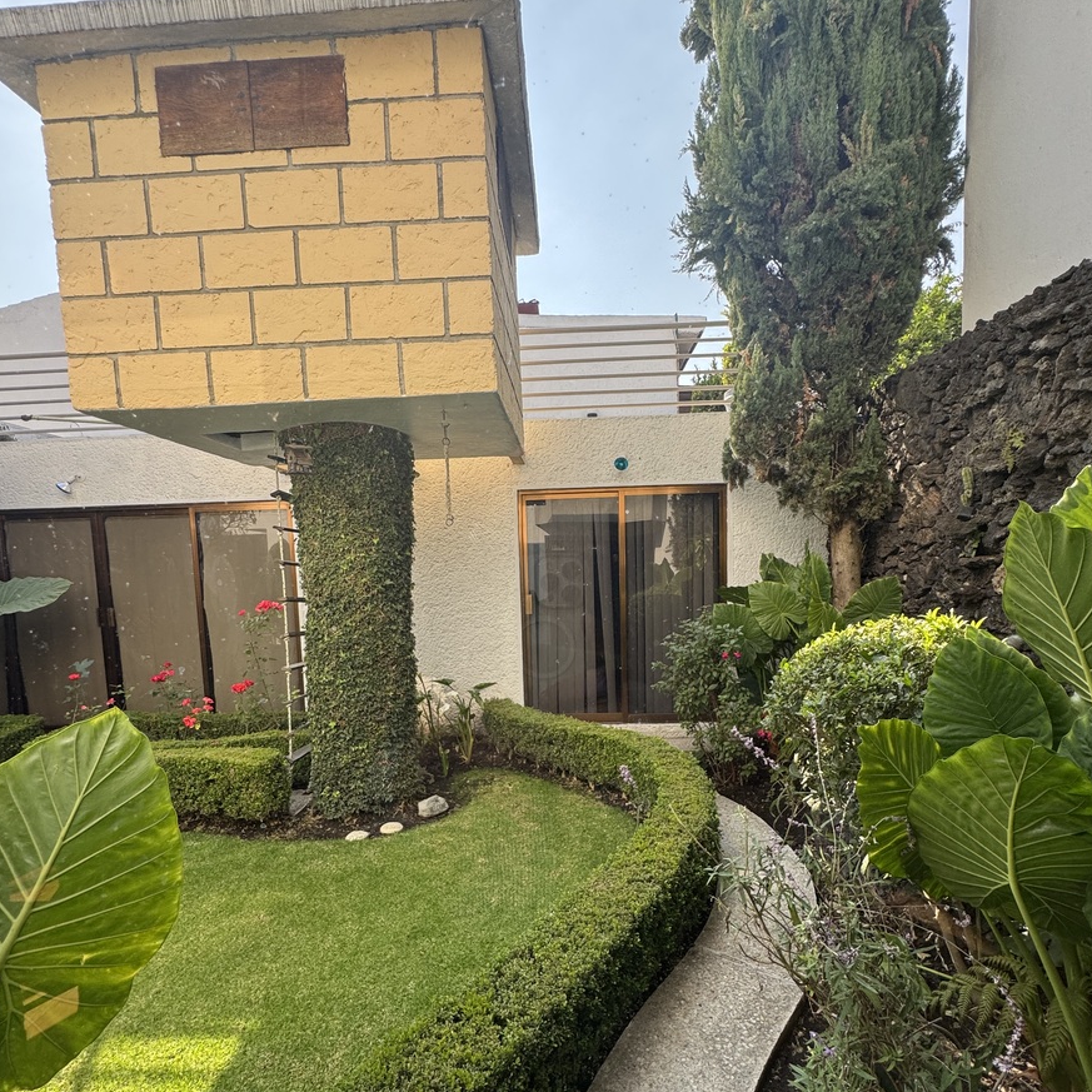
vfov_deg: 83.4
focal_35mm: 17
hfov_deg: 84.0
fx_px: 607
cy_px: 625
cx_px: 548
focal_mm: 2.22
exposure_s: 1/225
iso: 40
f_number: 2.2
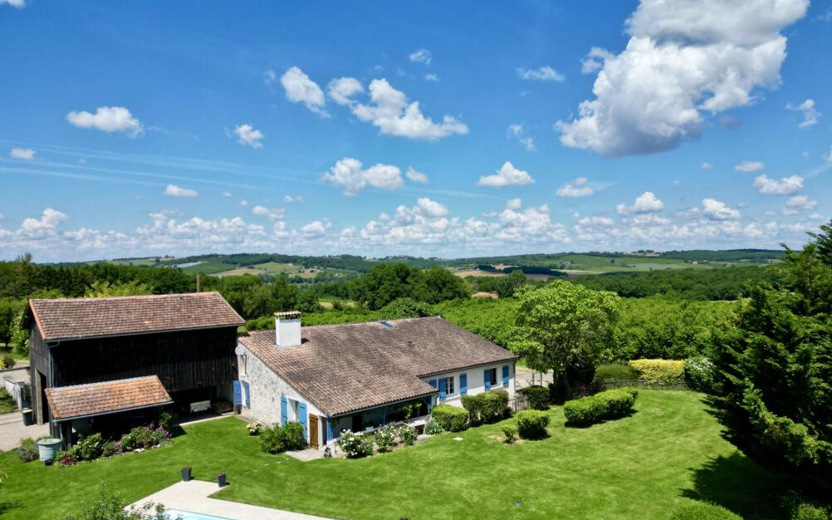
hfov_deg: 70.4
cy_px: 310
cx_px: 418
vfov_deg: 47.3
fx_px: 589
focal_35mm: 26
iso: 130
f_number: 1.7
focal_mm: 6.72
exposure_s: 1/4000
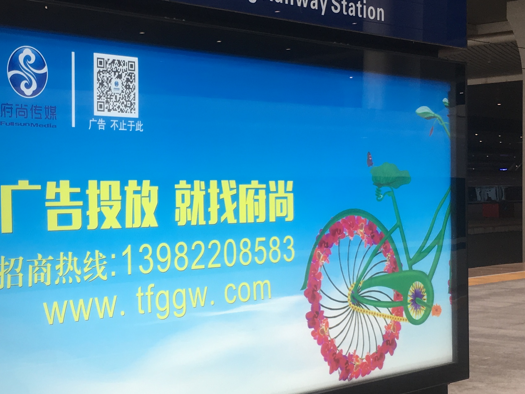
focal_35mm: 69
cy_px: 210
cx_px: 109
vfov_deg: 21.3
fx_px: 1046
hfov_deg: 27.6
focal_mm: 4.15
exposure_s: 1/100
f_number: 2.2
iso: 25
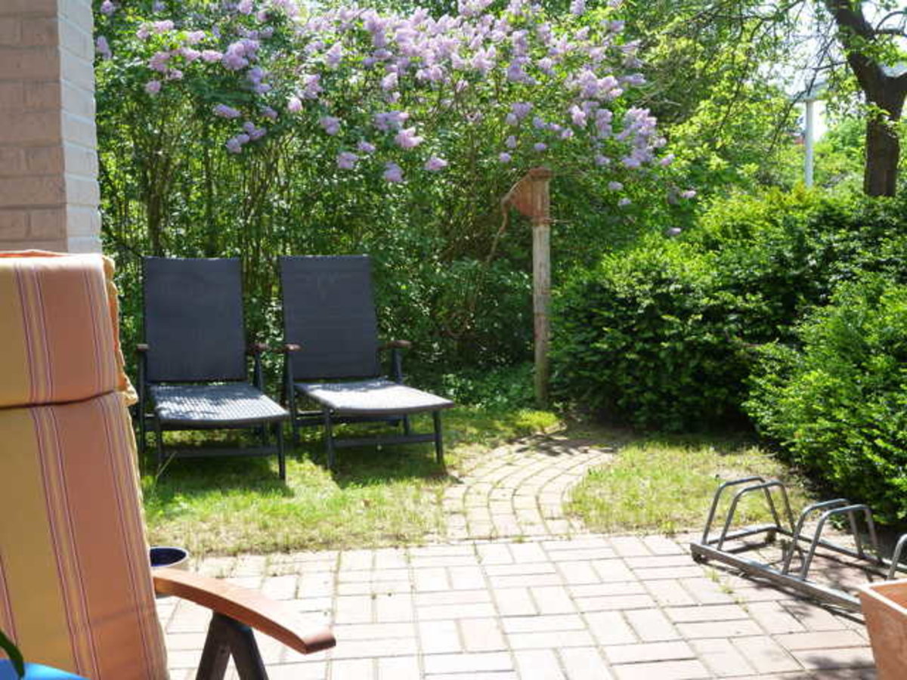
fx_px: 996
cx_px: 454
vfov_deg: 37.7
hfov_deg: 49.0
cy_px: 340
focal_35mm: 38
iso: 125
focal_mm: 6.8
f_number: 4
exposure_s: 1/200
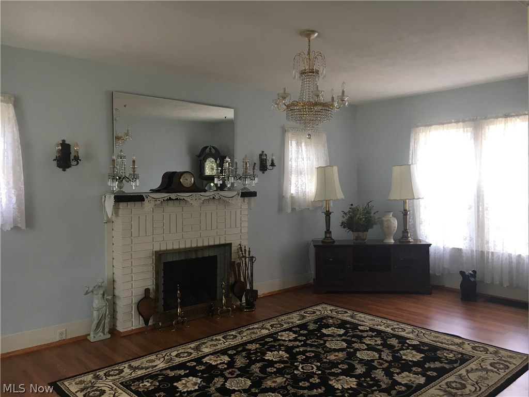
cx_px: 264
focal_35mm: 29
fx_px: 443
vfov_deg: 48.2
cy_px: 198
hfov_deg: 61.7
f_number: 2.2
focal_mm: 4.15
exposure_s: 1/30
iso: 25
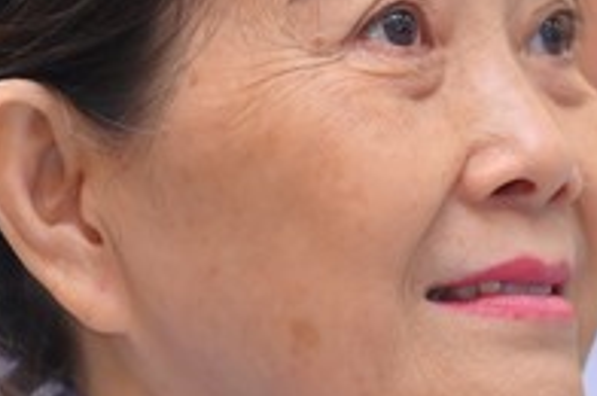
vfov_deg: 2.1
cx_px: 335
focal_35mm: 664
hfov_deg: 3.1
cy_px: 209
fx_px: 10993
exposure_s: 1/125
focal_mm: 200
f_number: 2.8
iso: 800
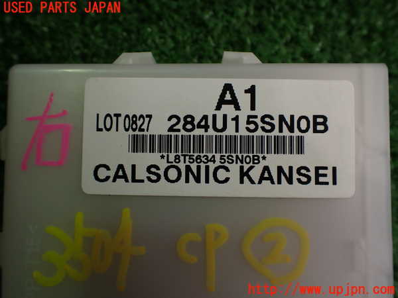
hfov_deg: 60.0
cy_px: 149
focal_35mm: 30
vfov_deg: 46.8
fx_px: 345
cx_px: 199
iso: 160
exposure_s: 1/125
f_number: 2.3
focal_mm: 5.4
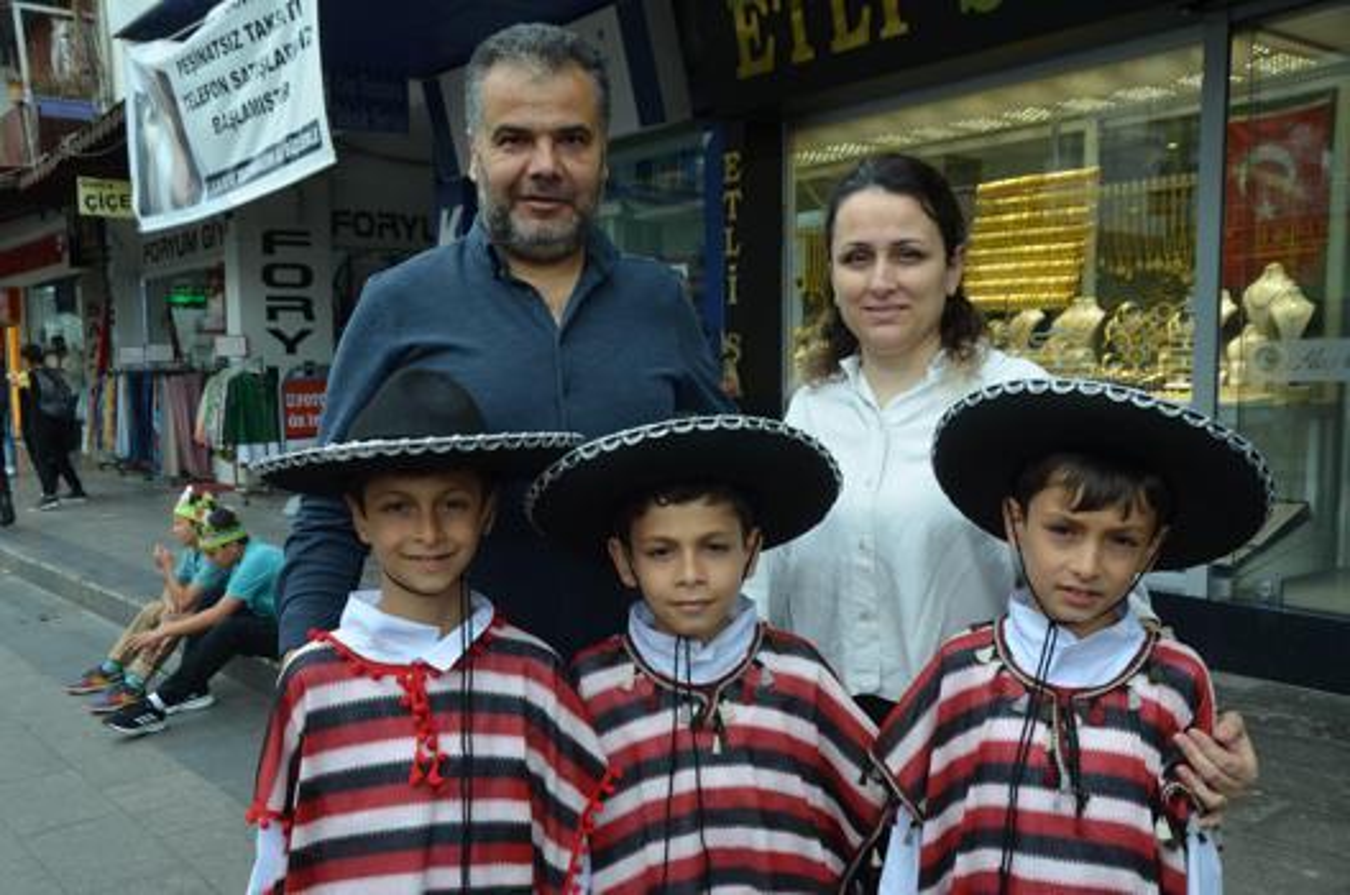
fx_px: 1235
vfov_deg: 39.8
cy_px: 448
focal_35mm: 33
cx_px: 675
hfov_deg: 57.3
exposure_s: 1/200
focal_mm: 22
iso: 160
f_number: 7.1
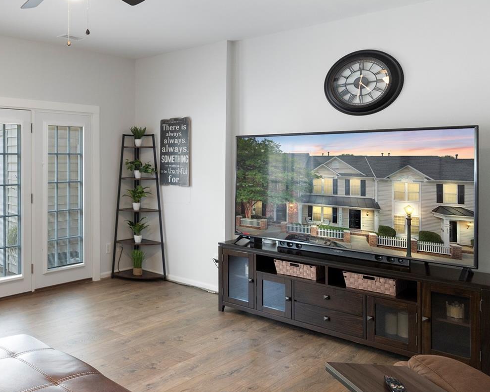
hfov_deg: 48.3
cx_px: 12
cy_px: 151
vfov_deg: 46.8
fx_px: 450
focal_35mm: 31
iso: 800
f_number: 4
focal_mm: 16
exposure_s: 1/30
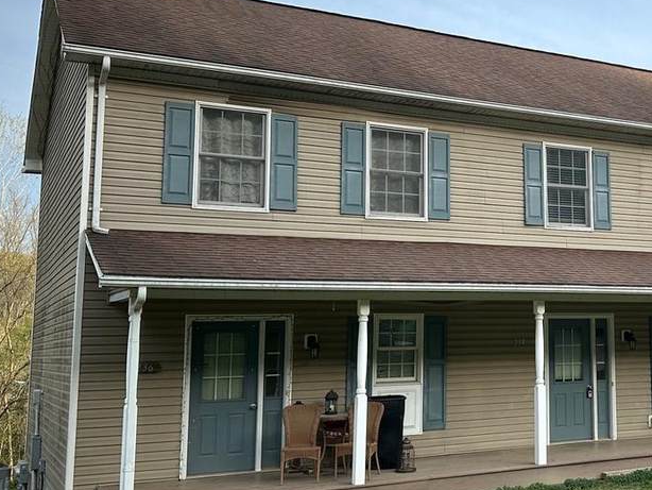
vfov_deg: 29.1
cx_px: 586
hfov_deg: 35.9
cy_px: 222
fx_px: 942
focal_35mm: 50
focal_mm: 6.86
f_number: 1.78
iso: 80
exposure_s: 1/1692
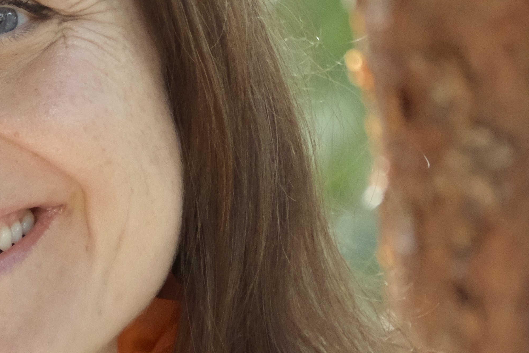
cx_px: -172
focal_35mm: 376
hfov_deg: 5.4
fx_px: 5526
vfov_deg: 3.7
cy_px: 185
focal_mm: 80.2
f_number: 5
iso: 5000
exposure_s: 1/240
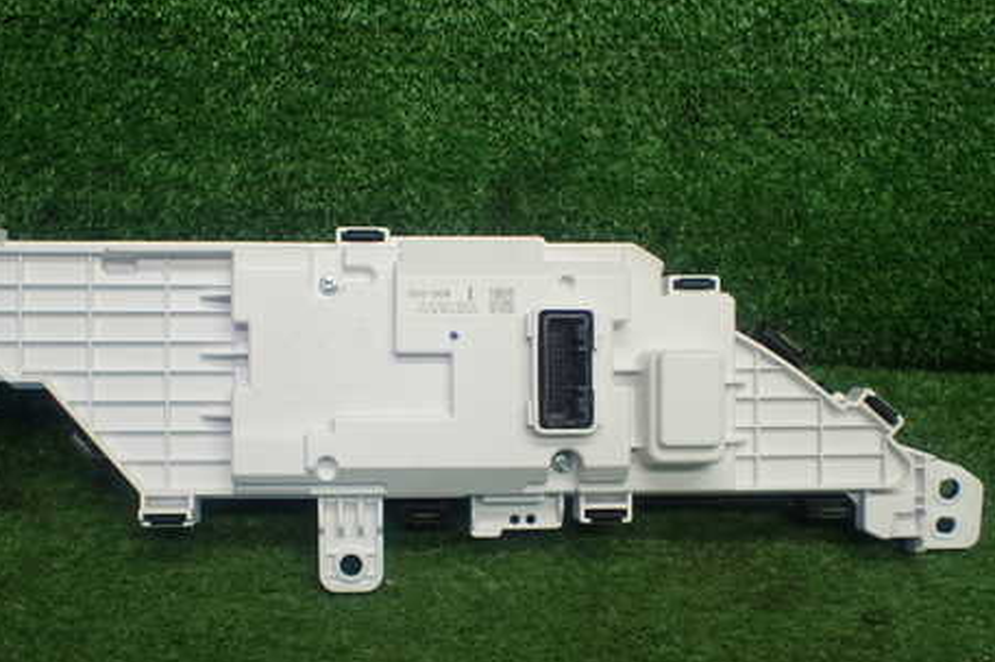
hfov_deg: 47.3
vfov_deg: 32.5
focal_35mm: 41
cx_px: 431
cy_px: 403
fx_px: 1132
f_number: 2.3
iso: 200
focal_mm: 5.4
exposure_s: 1/125
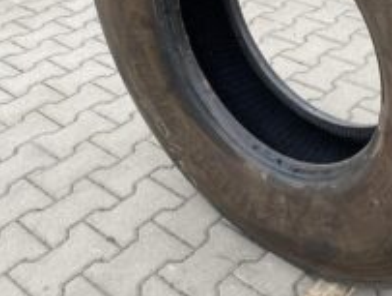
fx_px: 624
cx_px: 319
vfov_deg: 25.7
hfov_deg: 33.8
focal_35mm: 55
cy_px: 20
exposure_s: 1/122
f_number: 1.8
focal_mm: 4.25
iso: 40
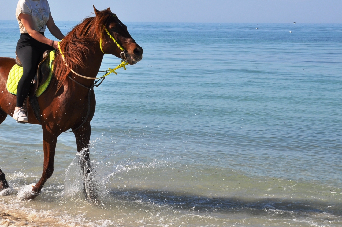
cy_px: 87
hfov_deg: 16.9
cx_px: 125
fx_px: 1148
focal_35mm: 121
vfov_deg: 11.3
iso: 200
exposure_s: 1/400
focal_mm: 48
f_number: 10
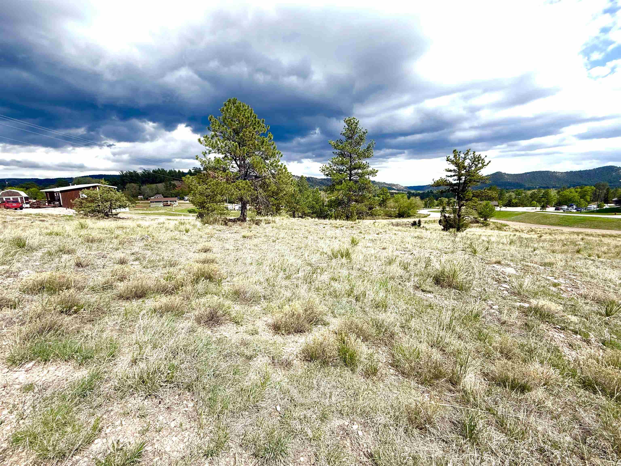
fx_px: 251
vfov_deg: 85.7
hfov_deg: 102.1
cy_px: 233
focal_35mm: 14
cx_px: 310
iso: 50
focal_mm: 2.22
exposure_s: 1/2506
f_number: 2.2
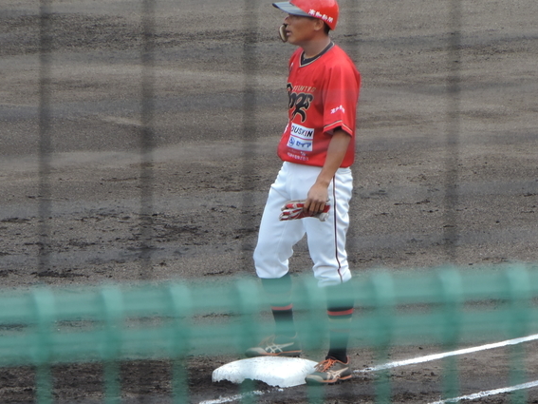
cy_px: 241
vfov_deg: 2.1
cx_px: 306
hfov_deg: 2.8
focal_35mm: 706
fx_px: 10970
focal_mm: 89.1
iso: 140
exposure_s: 1/250
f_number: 4.9
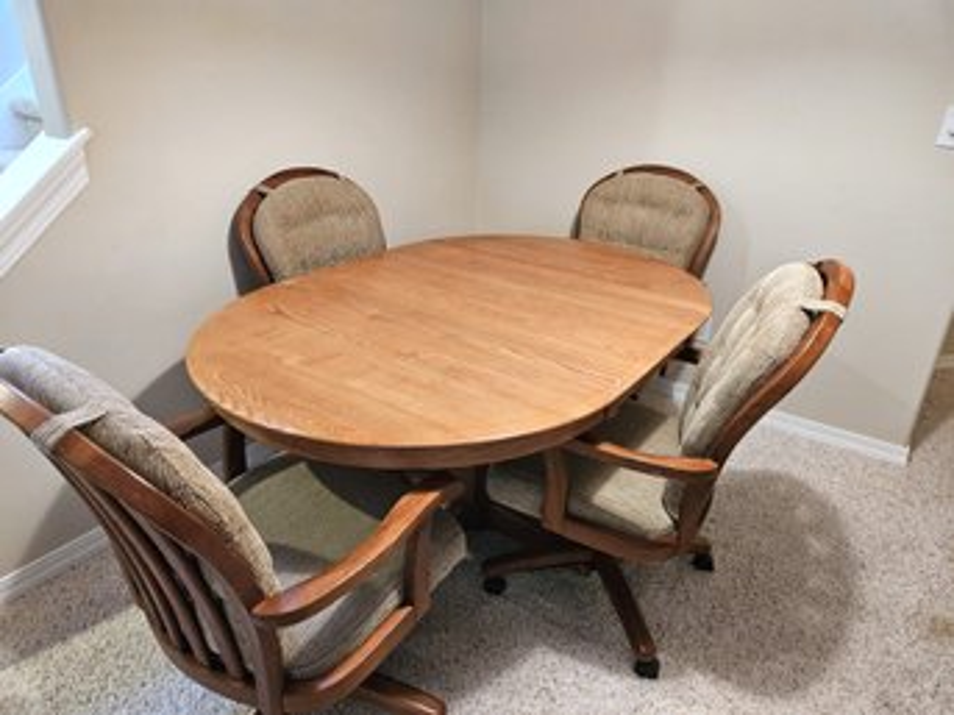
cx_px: 477
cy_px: 358
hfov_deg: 73.9
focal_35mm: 23
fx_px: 634
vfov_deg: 58.8
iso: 500
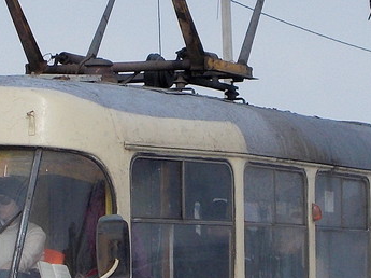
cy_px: 148
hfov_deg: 9.8
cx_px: 74
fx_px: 2163
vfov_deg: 7.3
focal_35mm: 202
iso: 80
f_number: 4.9
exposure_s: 1/500
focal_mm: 10.3
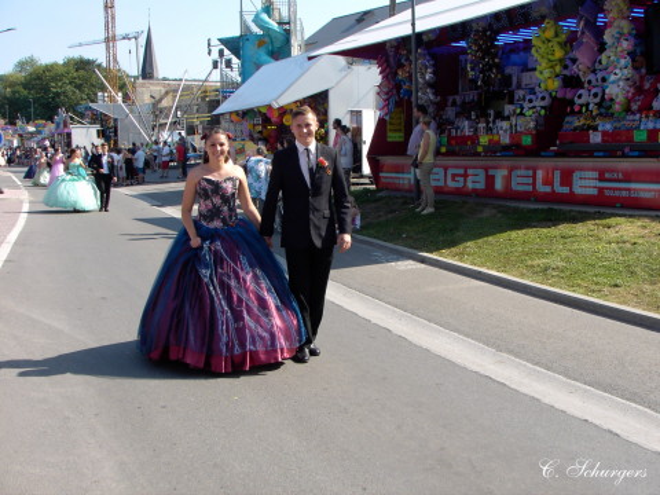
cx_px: 330
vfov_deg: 36.0
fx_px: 763
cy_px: 248
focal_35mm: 40
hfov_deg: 46.8
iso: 70
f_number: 4.5
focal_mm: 6.2
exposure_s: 1/240
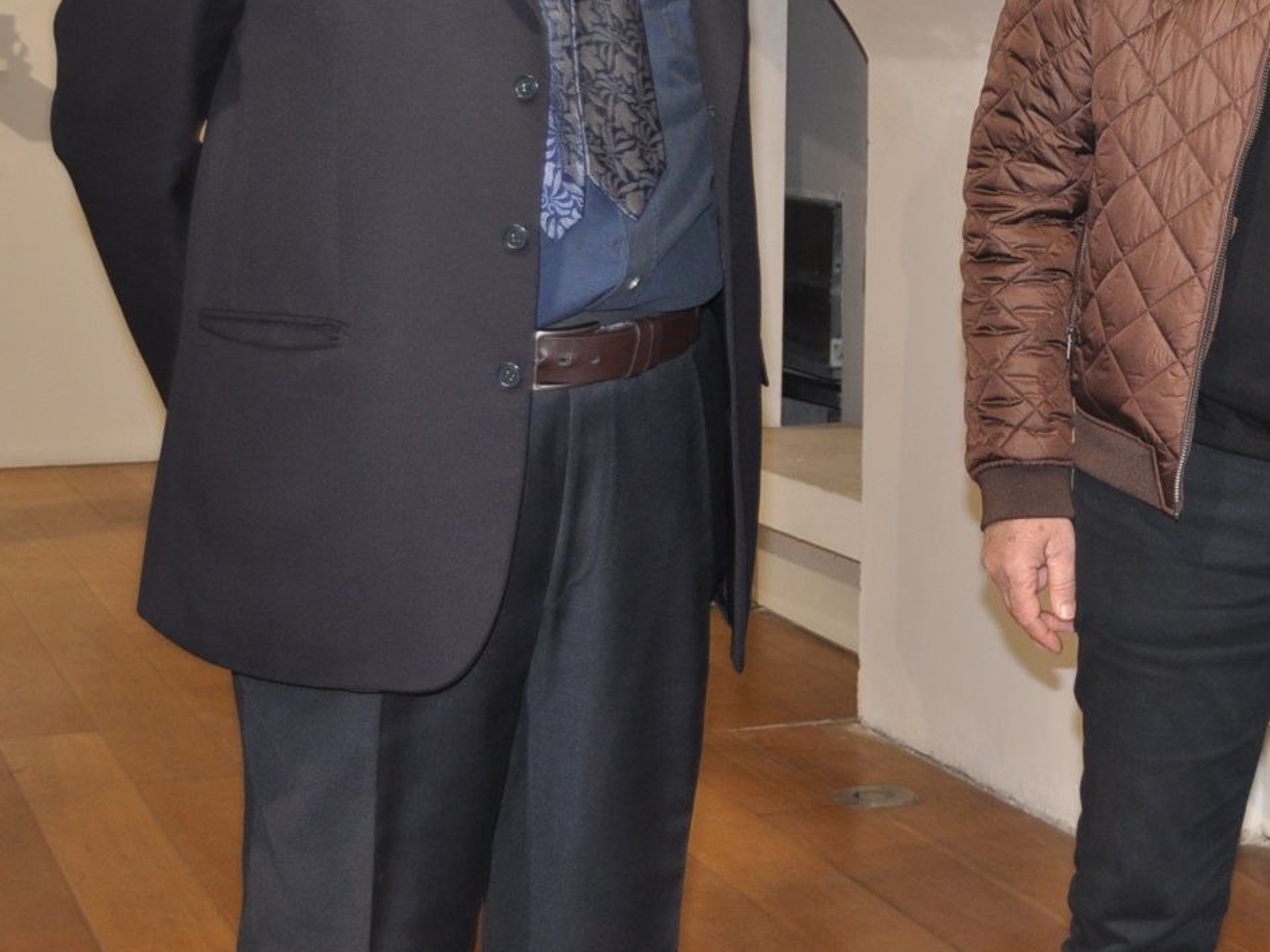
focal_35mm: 72
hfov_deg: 26.4
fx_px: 2642
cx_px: 1071
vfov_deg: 20.0
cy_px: 71
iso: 400
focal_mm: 22
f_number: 3.8
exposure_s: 1/50
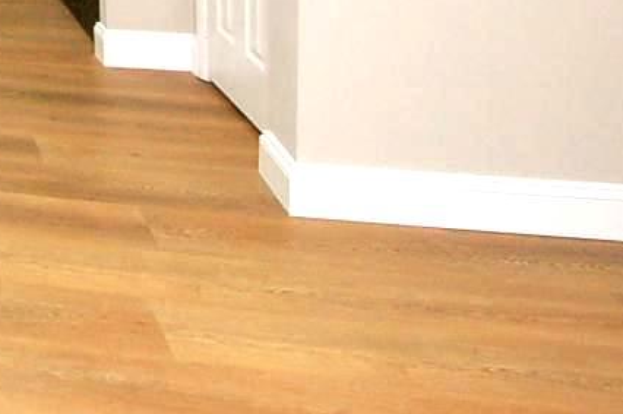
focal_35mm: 53
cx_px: -443
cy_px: -281
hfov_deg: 23.5
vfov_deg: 20.1
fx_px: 916
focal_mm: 10
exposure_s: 1/60
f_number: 8
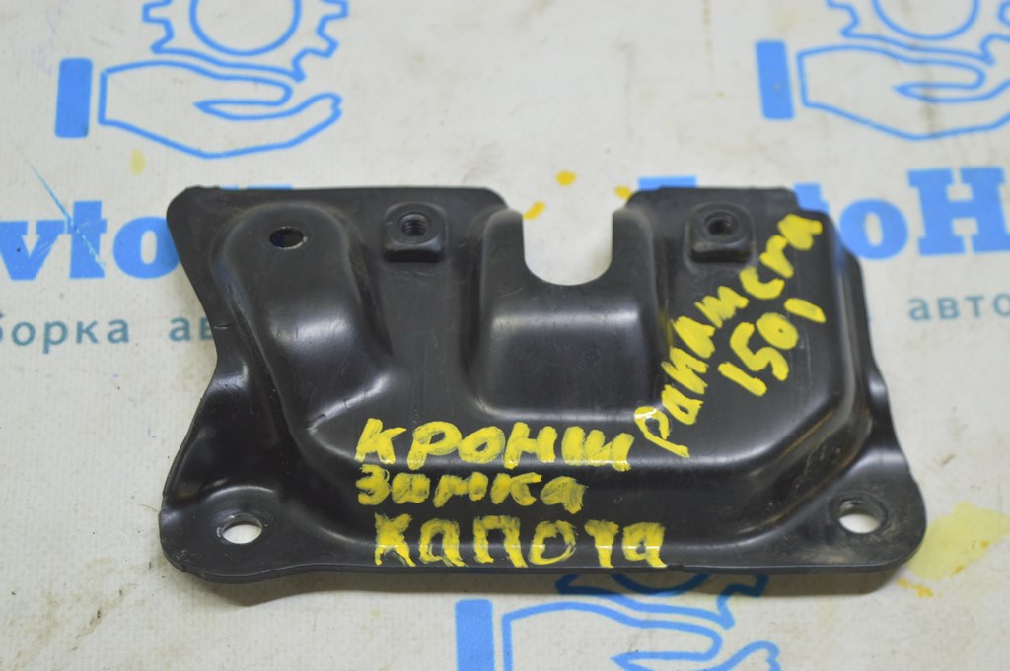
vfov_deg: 18.2
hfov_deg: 27.0
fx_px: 2102
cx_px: 505
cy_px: 336
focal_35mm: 75
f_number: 5.6
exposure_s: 1/20
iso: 400
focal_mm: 50
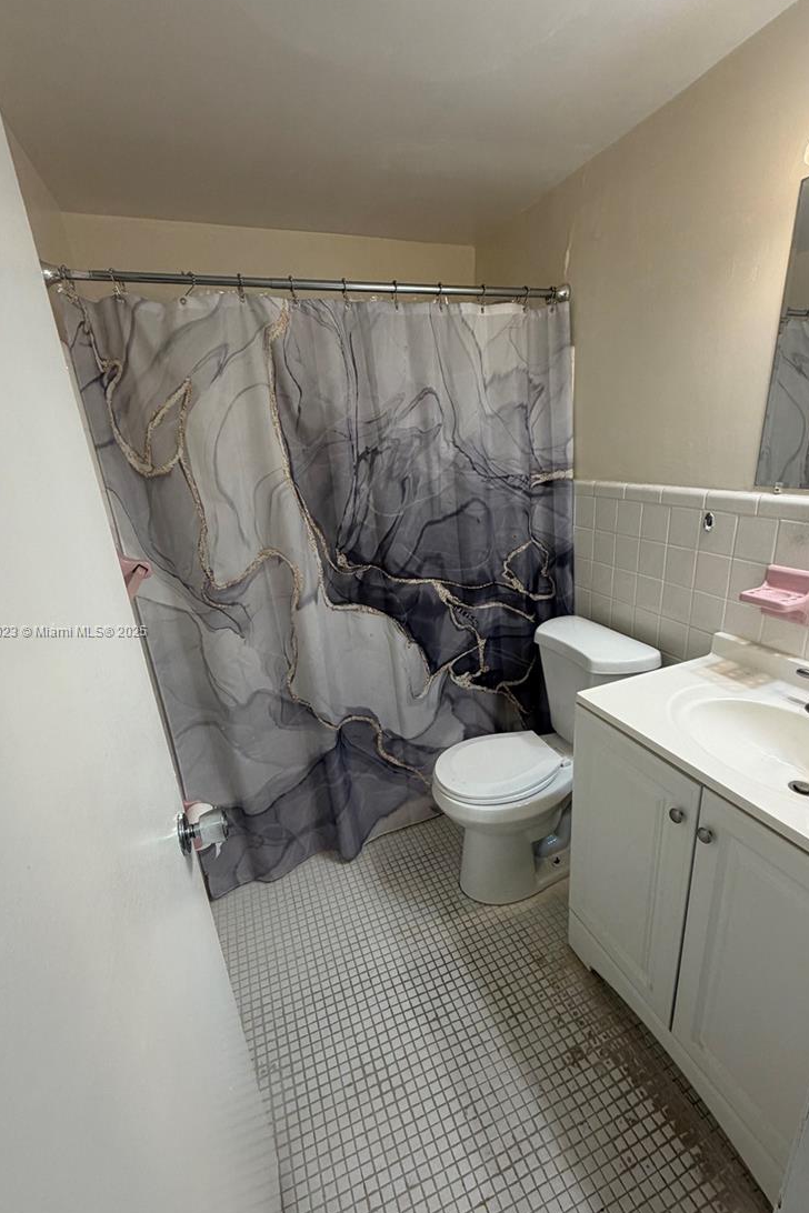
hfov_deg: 73.6
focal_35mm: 16
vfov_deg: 96.7
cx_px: 443
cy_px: 632
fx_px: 539
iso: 125
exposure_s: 1/120
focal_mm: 2.22
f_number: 2.2
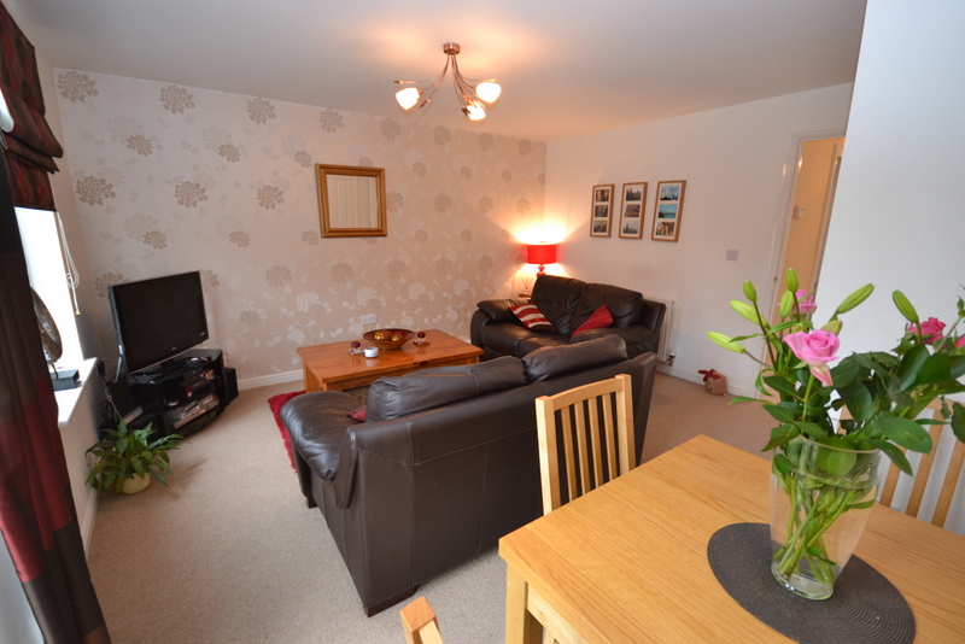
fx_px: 402
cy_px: 322
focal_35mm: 15
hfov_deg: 100.4
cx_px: 482
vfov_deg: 77.4
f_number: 4
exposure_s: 1/60
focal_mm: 10
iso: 1000
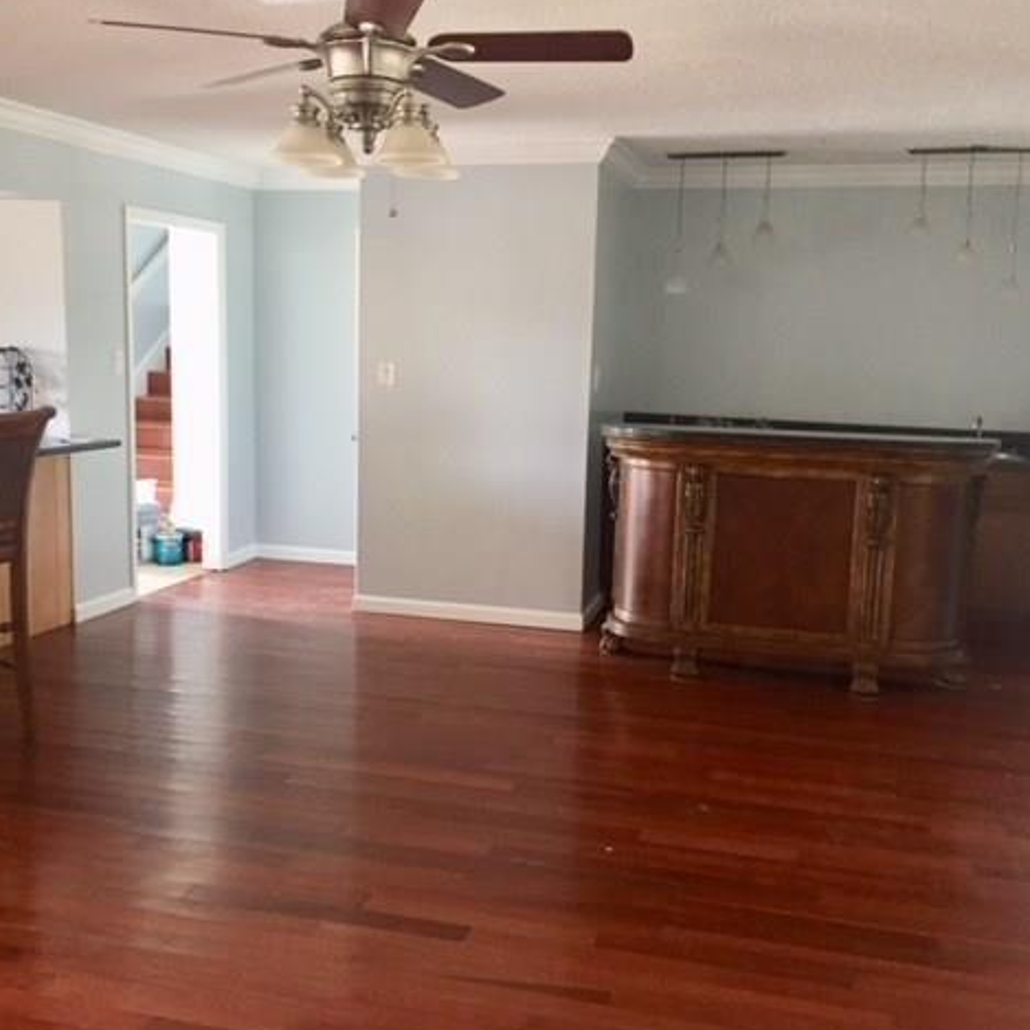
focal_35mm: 35
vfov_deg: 47.2
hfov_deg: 47.2
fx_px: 1178
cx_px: 510
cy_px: 516
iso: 200
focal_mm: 4.15
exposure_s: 1/30
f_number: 2.2
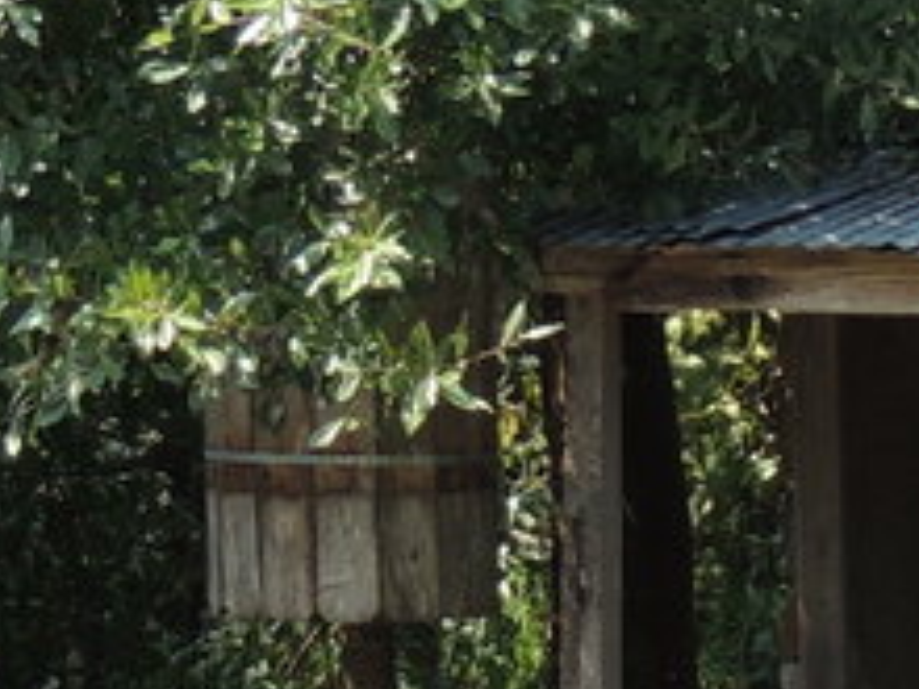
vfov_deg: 3.4
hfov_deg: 4.5
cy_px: 589
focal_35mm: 437
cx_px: 973
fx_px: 11602
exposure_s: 1/200
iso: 100
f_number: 3.9
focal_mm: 13.3
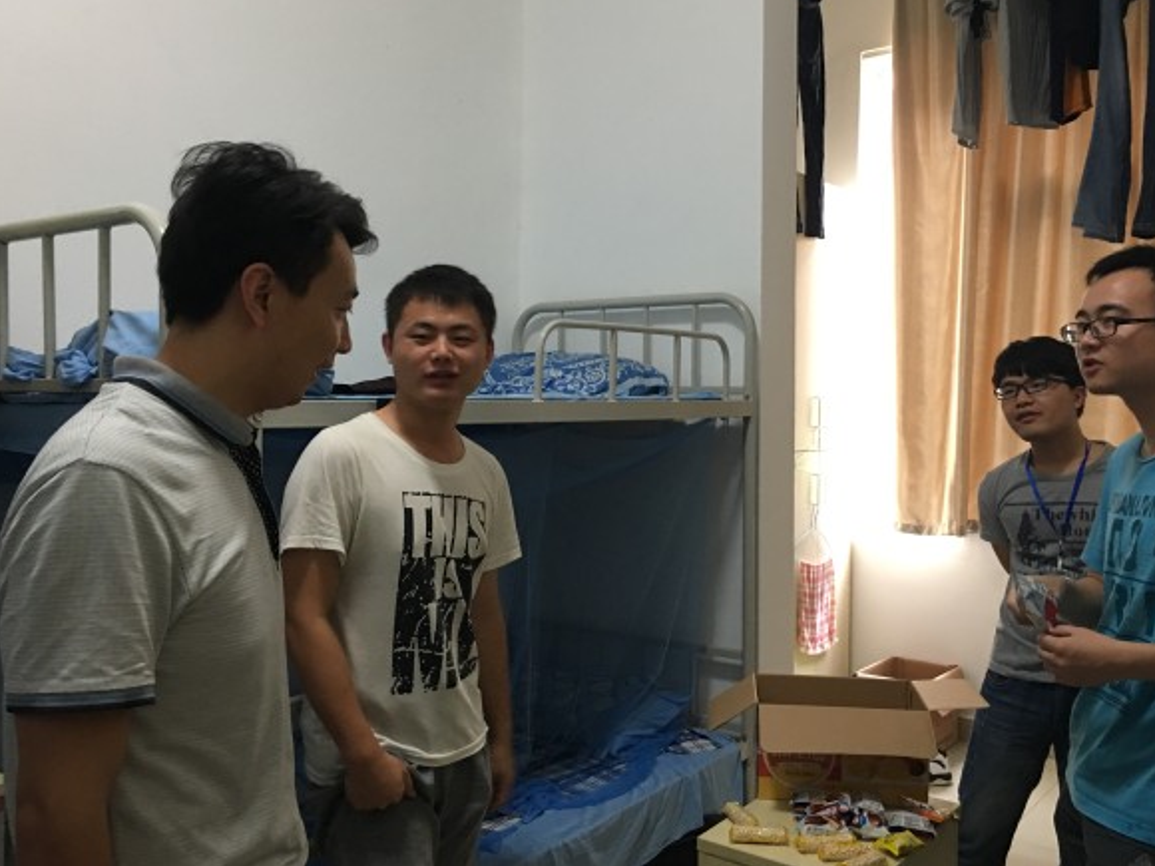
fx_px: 1068
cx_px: 625
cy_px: 424
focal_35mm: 32
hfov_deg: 56.7
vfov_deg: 44.2
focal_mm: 4.15
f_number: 2.2
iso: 100
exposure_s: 1/8
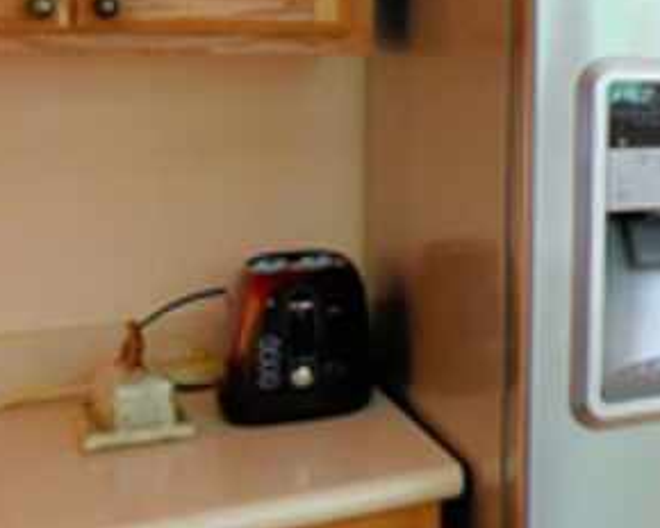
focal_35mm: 62
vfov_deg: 23.9
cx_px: 1115
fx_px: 1211
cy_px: 43
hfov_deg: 22.0
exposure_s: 1/30
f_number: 4.5
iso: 560
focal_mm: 10
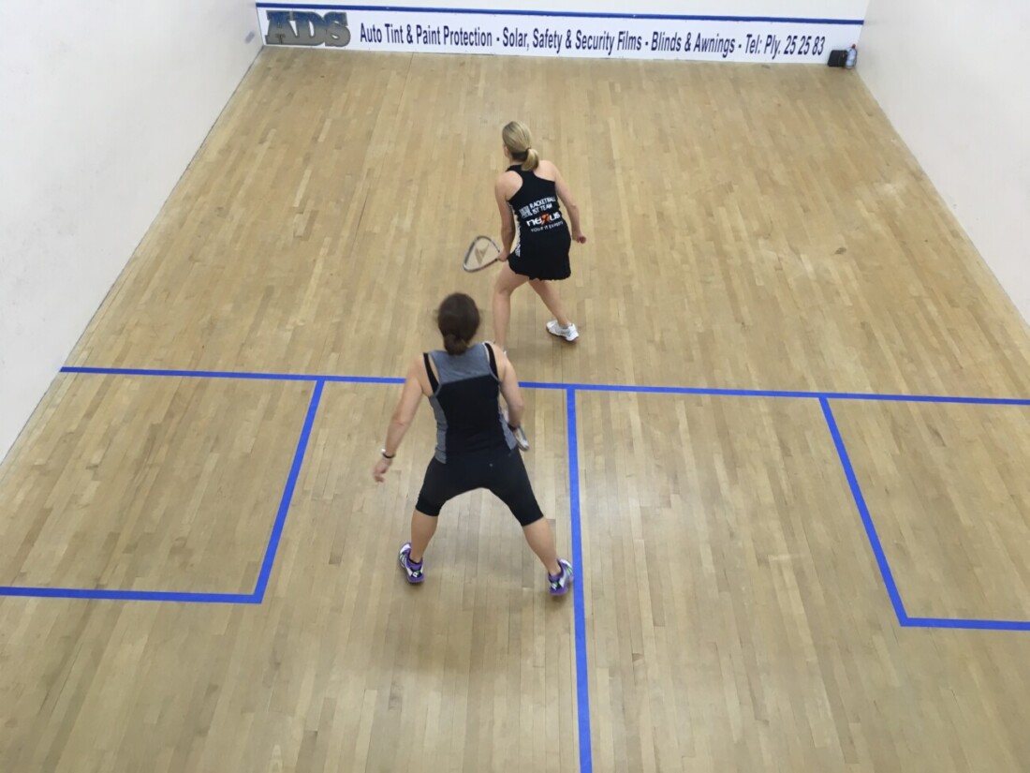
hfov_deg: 61.7
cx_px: 515
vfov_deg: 48.2
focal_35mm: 29
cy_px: 386
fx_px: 863
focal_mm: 4.15
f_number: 2.2
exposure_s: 1/33
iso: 64
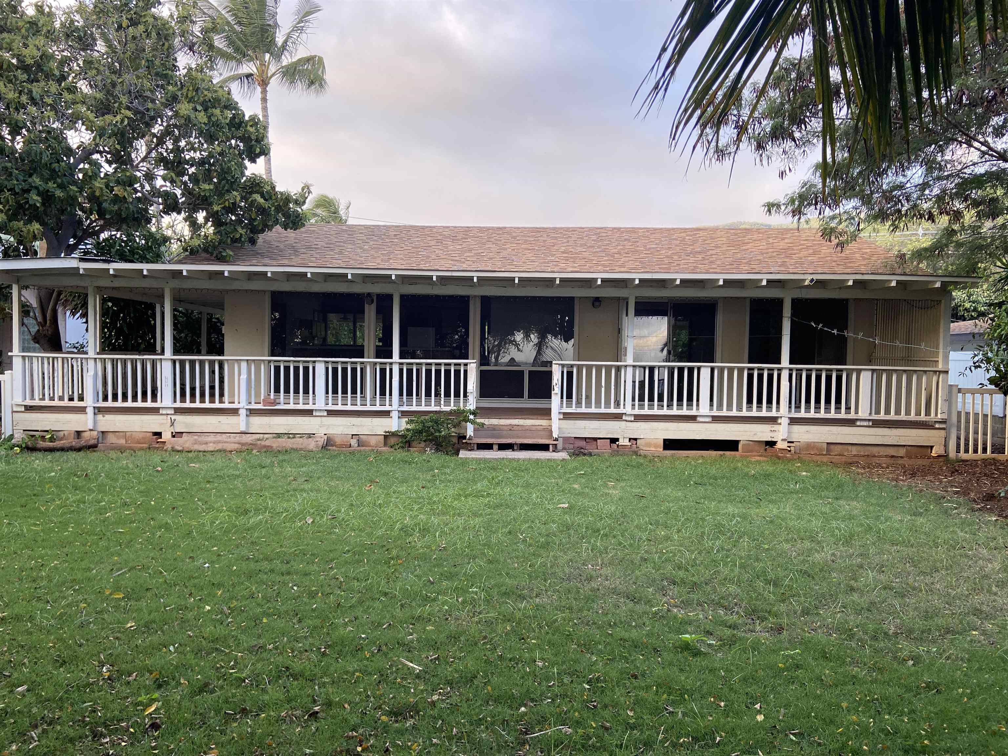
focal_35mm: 26
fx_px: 757
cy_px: 378
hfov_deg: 67.3
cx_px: 504
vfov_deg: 53.1
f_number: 1.8
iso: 80
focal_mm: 4.25
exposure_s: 1/122
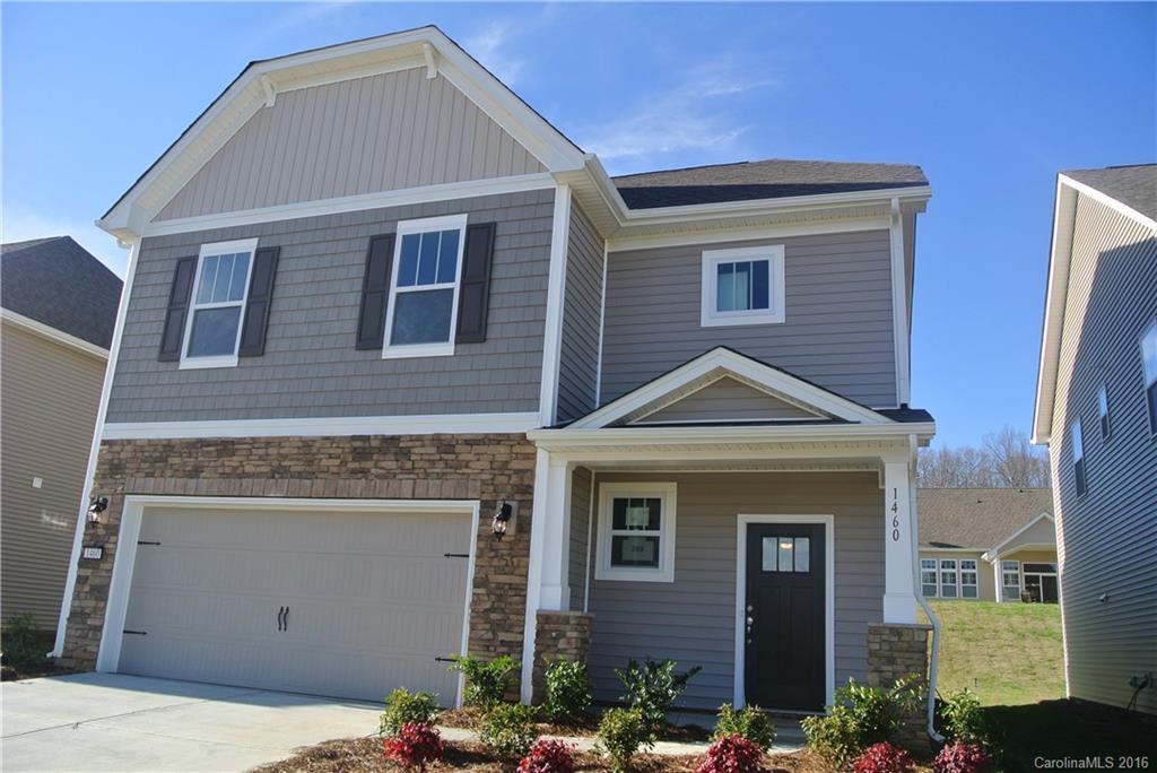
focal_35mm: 27
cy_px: 386
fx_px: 868
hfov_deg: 67.4
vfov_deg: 48.0
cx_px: 578
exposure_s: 1/400
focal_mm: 10
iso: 100
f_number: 4.5
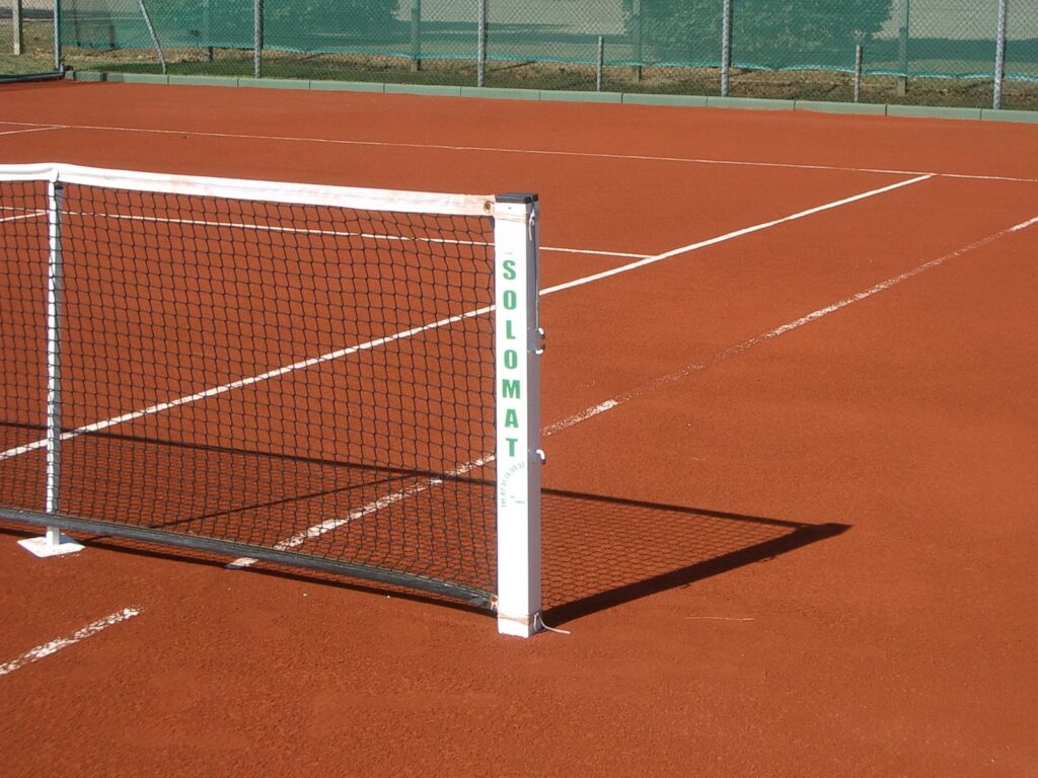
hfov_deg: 26.3
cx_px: 519
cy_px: 389
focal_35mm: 74
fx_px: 2219
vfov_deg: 19.9
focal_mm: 12.2
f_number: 6.2
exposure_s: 1/250
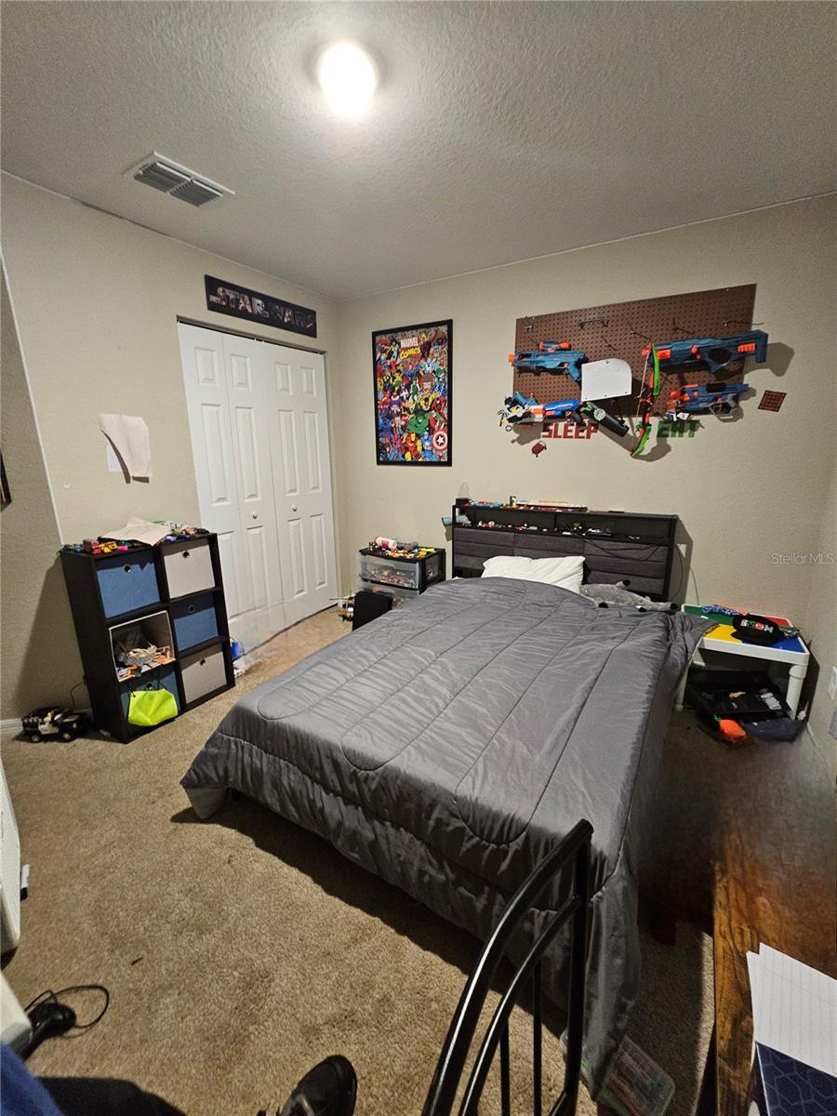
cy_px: 558
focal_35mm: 13
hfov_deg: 89.9
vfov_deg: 106.2
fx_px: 419
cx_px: 418
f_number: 2.2
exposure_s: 1/24
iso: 640
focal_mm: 2.2
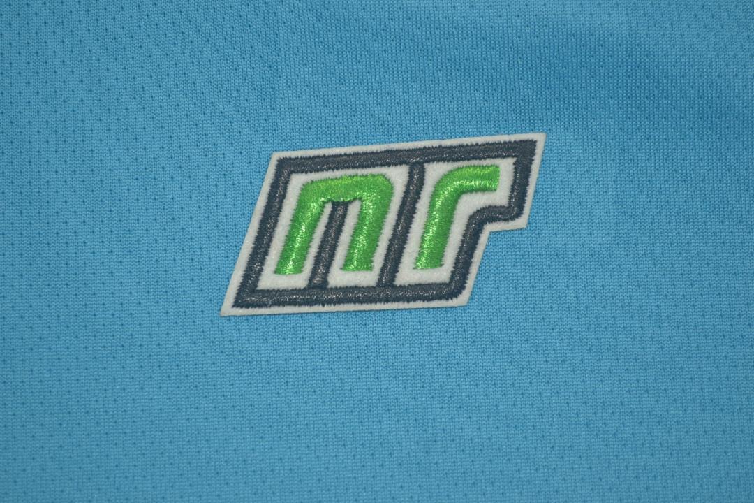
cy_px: 252
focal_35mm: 82
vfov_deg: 16.6
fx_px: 1728
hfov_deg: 24.6
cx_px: 377
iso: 200
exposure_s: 1/60
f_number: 5.6
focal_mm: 55
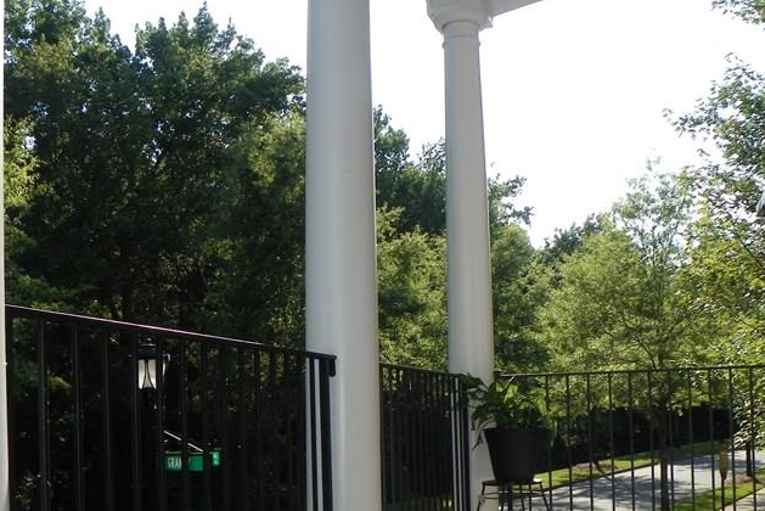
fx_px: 935
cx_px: 401
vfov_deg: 30.0
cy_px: 392
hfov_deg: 44.5
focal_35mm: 44
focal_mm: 4.6
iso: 64
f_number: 4.5
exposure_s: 1/320
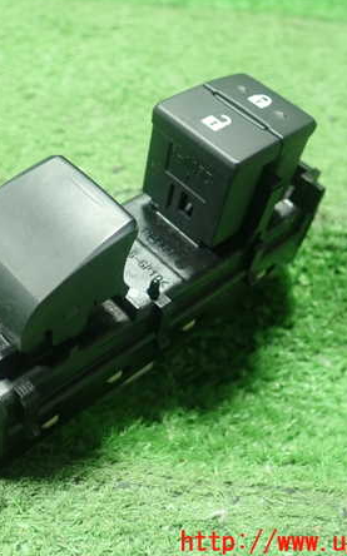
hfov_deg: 29.4
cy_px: 277
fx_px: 651
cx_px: 88
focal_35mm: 43
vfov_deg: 46.2
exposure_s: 1/100
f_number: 2.3
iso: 800
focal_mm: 5.5
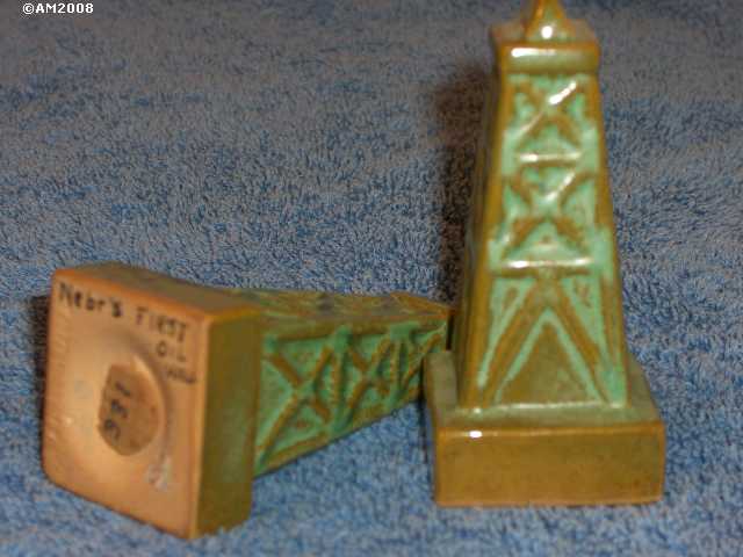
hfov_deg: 17.3
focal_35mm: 114
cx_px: 372
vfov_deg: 13.0
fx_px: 2447
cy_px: 278
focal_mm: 23.7
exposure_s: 1/30
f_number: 5.4
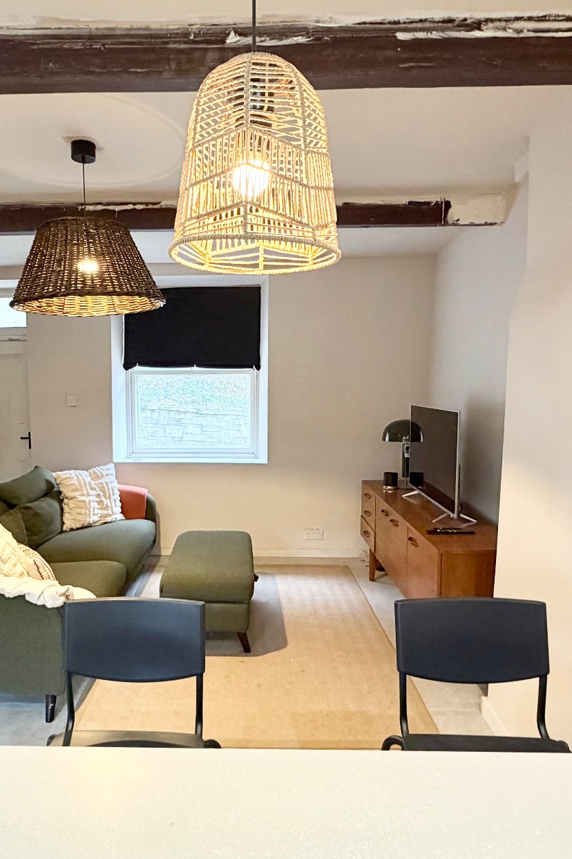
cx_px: 227
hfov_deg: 52.7
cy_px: 445
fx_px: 572
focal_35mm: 24
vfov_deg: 73.7
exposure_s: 1/50
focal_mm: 2.22
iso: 320
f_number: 2.2
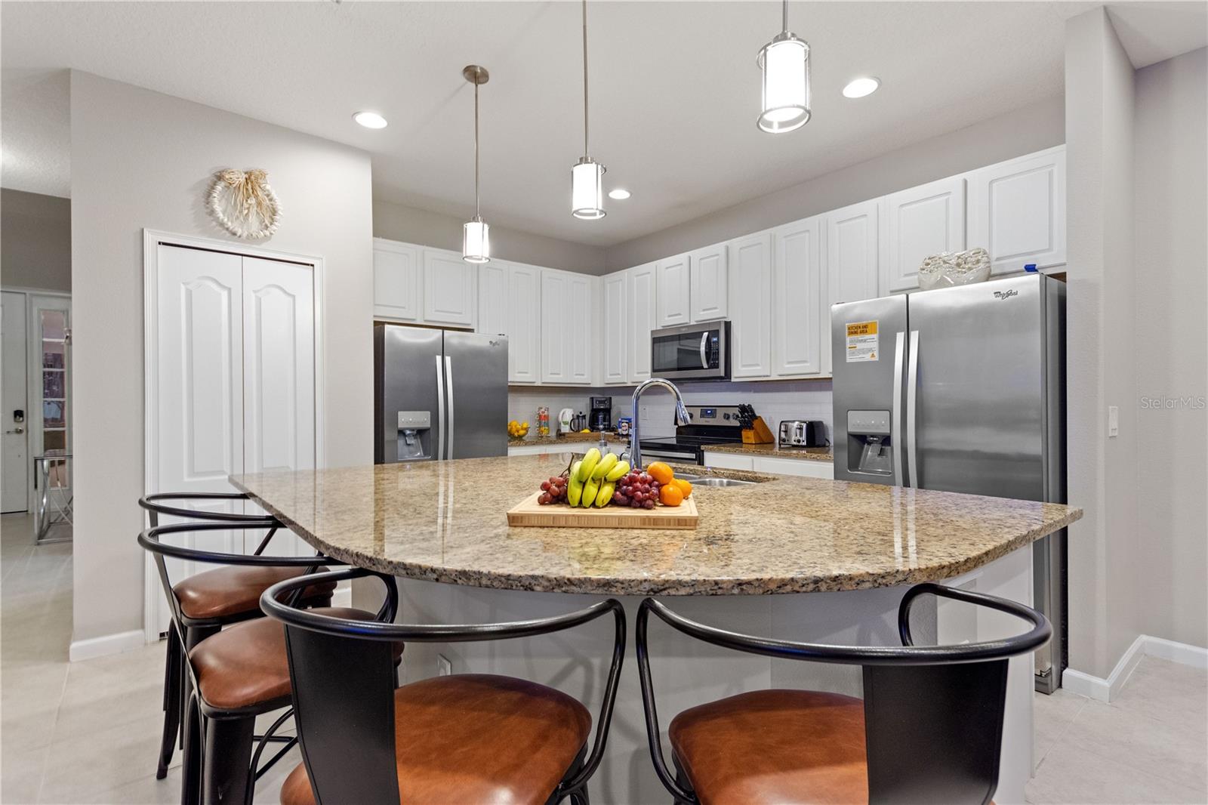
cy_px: 402
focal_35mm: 15
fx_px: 503
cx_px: 604
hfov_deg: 100.4
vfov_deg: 77.3
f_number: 4.5
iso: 800
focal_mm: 10
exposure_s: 1/15
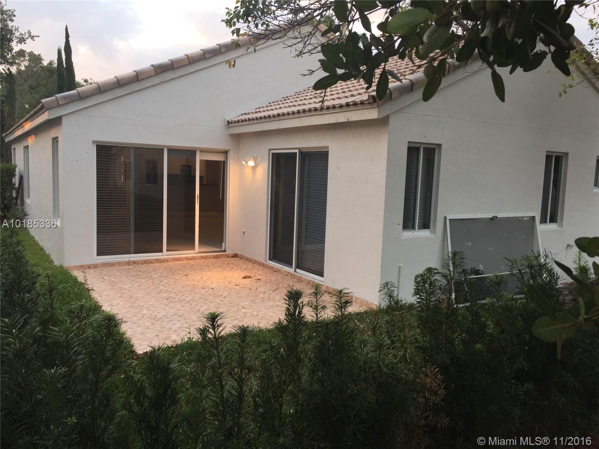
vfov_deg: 48.2
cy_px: 224
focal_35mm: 29
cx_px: 300
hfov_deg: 61.7
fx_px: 502
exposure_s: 1/75
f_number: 2.2
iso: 32
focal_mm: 4.15
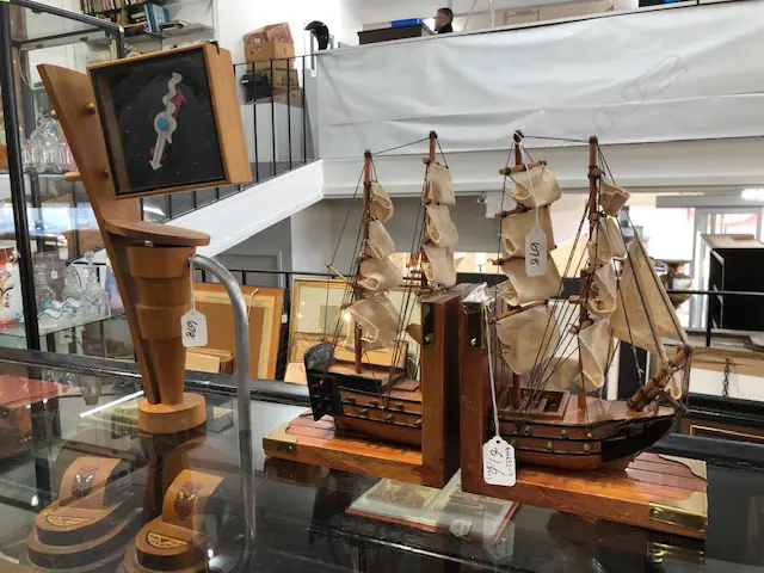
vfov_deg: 49.7
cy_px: 286
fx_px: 618
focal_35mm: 28
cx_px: 382
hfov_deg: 63.4
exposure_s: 1/33
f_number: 1.8
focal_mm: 4
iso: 40
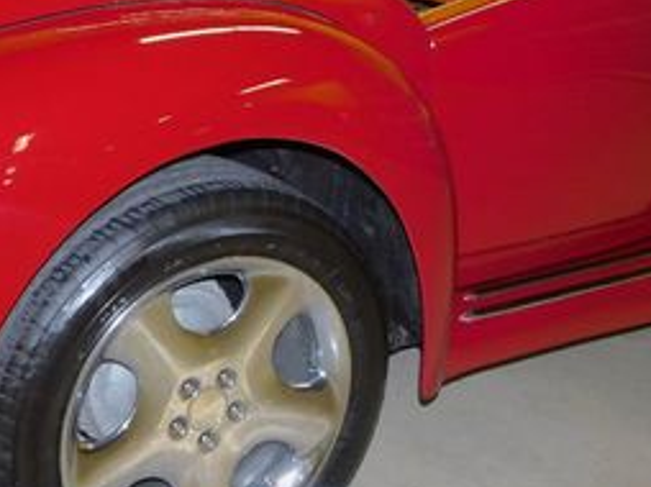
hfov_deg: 32.2
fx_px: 1090
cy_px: 31
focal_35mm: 58
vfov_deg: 24.3
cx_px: 118
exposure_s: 1/30
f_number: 3
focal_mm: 4
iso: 200
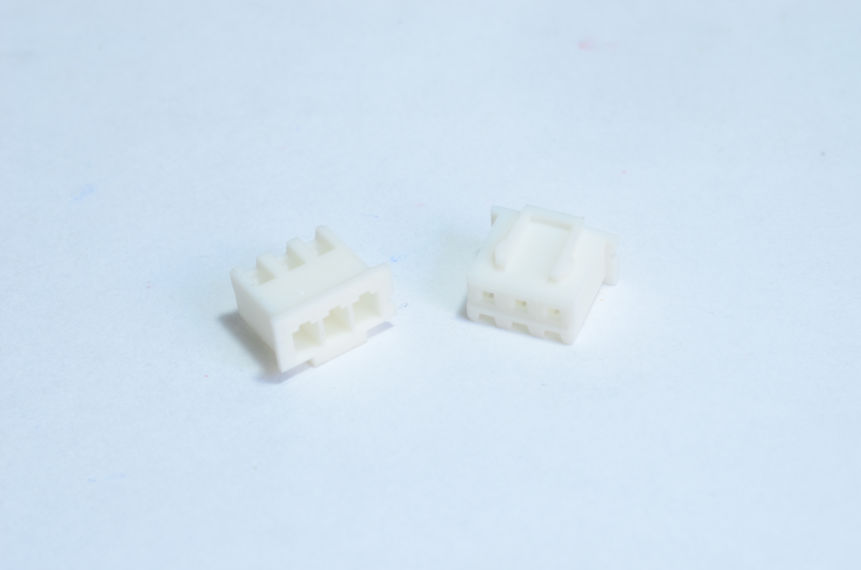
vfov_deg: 15.1
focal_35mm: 90
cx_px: 430
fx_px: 2148
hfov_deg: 22.7
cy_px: 285
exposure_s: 1/8
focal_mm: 60
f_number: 18
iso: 160
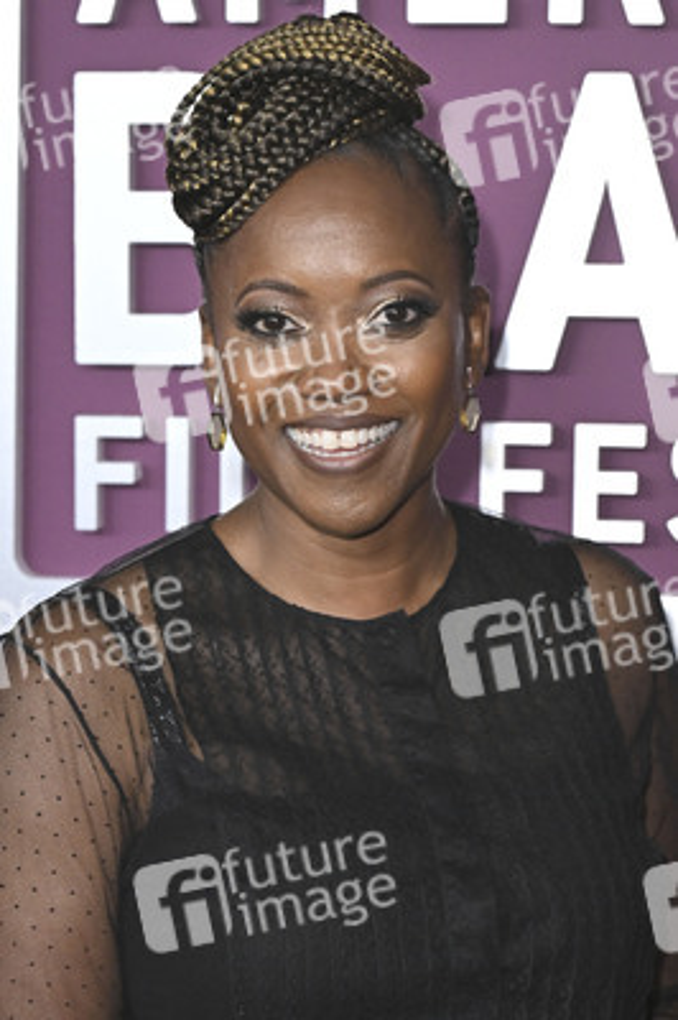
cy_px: 510
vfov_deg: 18.4
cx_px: 339
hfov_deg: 12.3
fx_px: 3141
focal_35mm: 111
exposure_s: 1/320
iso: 2000
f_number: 5.6
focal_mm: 74
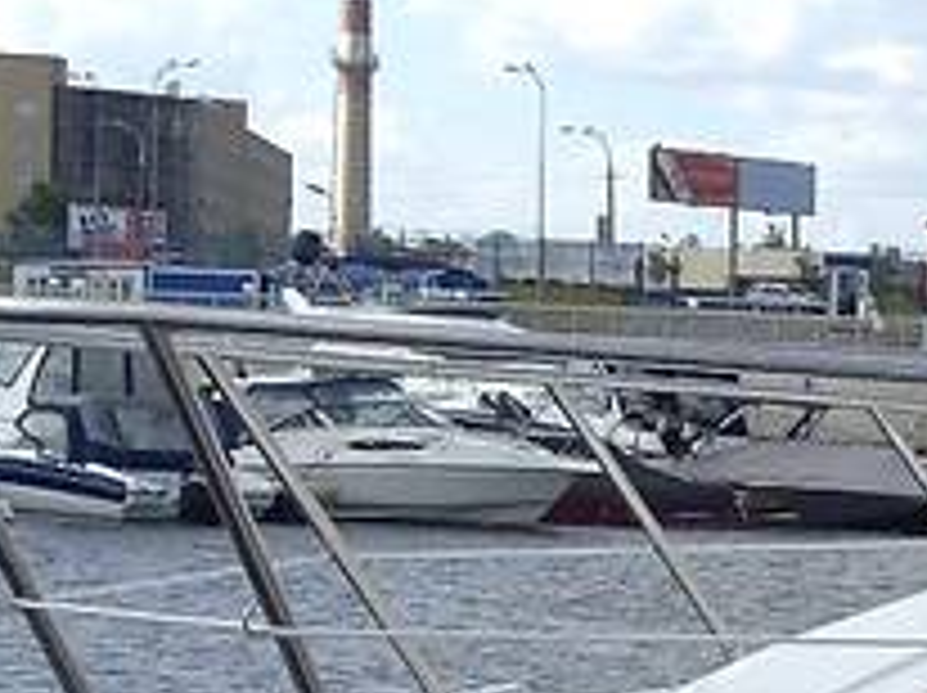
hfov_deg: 13.8
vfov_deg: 11.5
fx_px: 3424
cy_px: 644
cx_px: 1634
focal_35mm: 128
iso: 32
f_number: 2.4
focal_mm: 3.3
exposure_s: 1/673
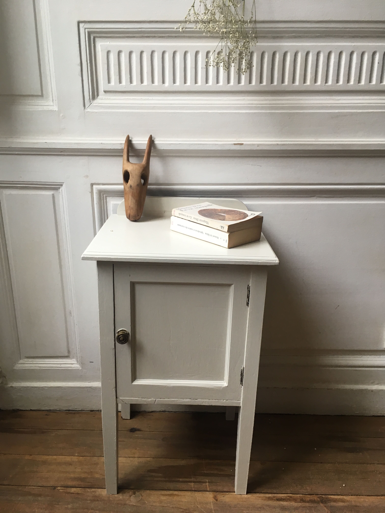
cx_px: 192
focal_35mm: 29
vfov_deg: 61.7
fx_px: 430
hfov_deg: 48.2
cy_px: 256
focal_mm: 4.15
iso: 40
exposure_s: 1/33
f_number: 2.2
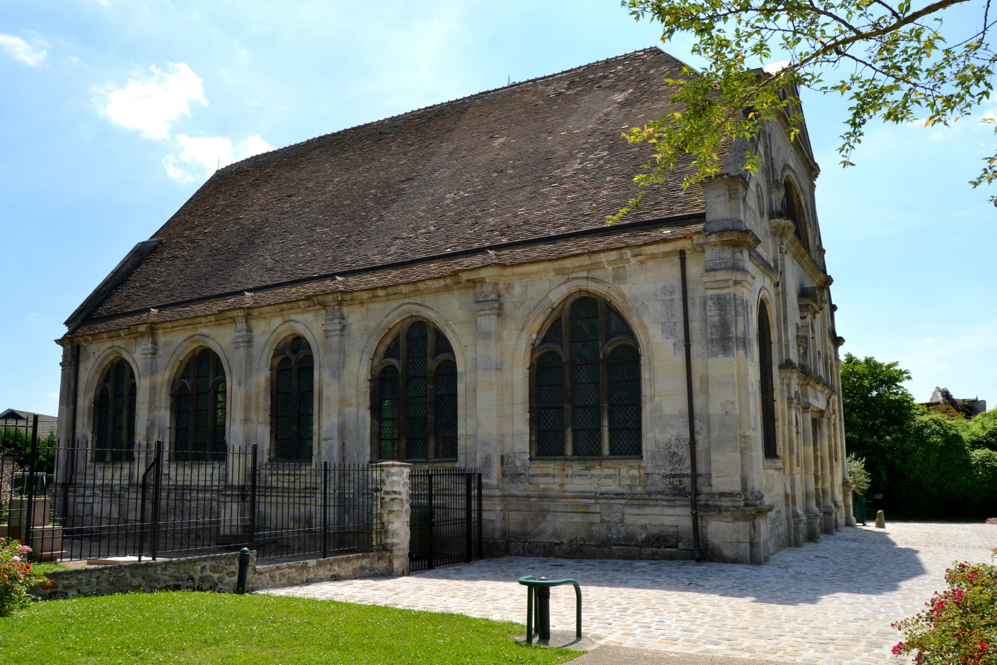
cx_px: 498
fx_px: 748
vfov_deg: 47.9
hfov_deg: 67.4
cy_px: 332
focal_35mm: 27
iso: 100
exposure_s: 1/200
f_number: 9
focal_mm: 18
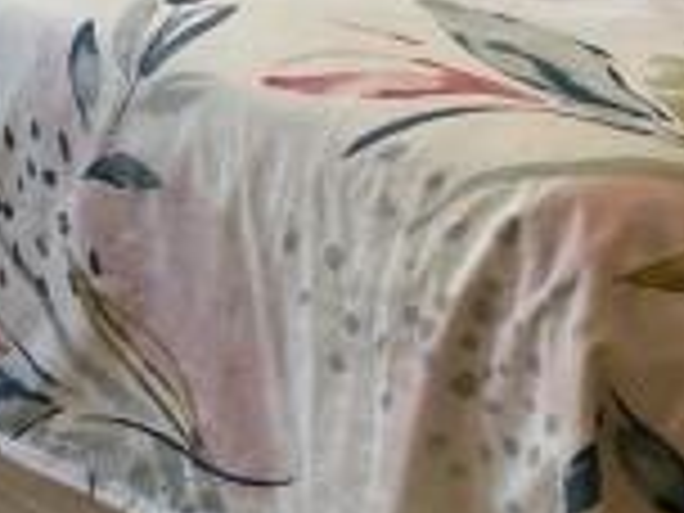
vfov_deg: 13.6
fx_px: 1976
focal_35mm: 100
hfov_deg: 19.1
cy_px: -331
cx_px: 16
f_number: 1.6
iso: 64
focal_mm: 4.2
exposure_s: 1/121
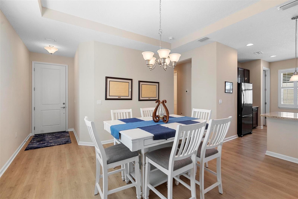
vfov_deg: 73.7
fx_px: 132
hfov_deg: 96.7
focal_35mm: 16
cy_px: 100
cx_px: 149
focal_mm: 16
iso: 800
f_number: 8
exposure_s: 1/15
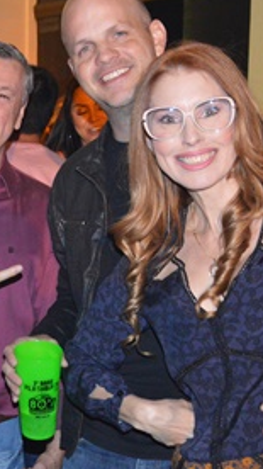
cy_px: 273
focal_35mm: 82
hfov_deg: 14.2
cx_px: -70
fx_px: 1018
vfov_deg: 25.9
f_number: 3.8
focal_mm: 24
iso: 3200
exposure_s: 1/60
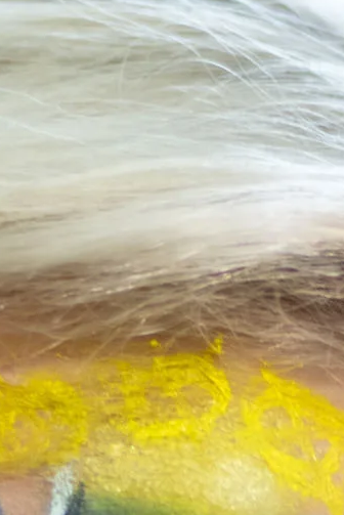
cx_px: 284
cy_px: 904
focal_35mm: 286
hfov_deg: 4.8
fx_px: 4093
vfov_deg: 7.0
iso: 400
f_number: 1.8
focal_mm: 50
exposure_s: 1/125
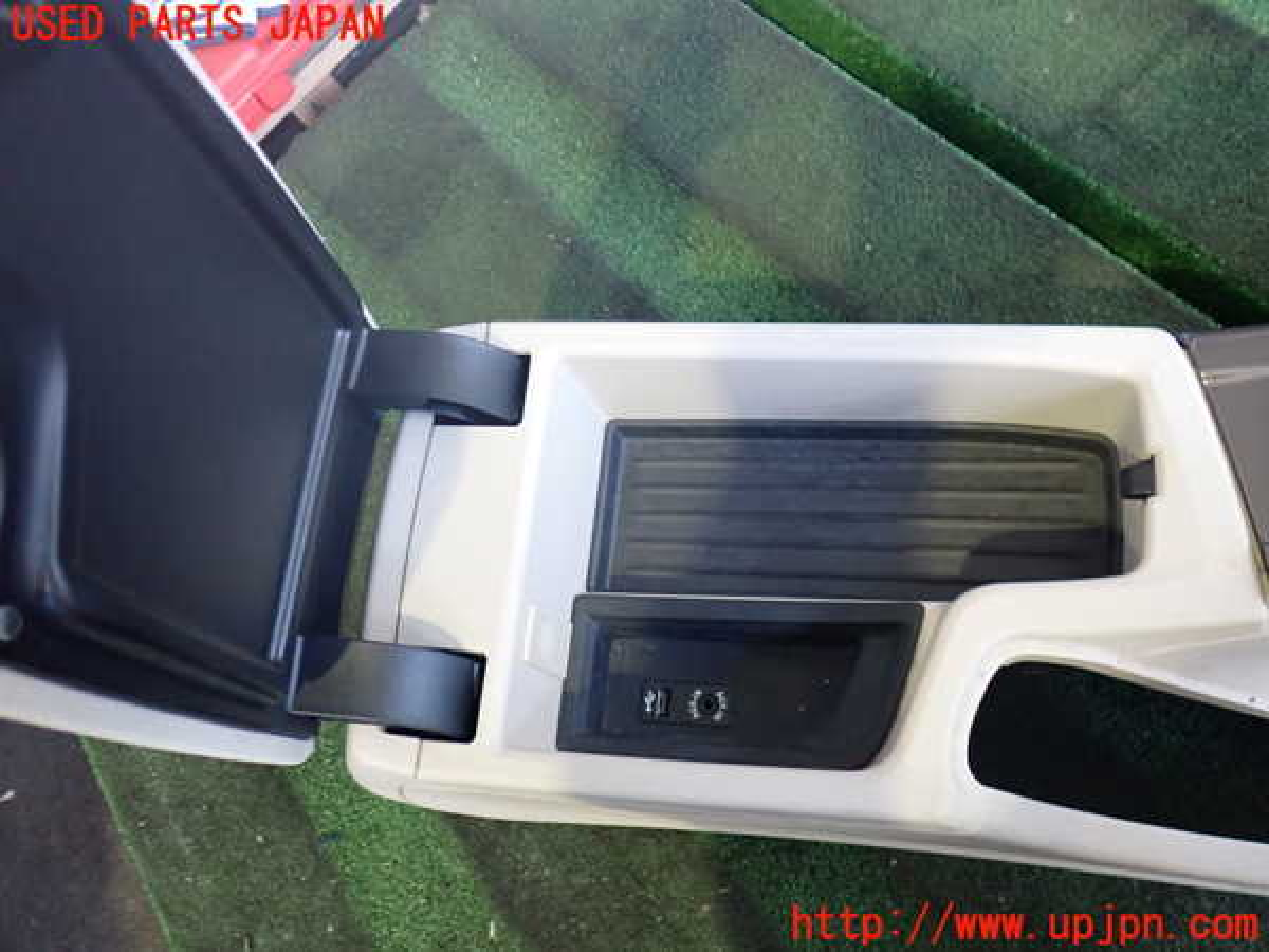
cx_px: 634
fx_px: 1100
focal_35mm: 30
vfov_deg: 46.8
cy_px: 476
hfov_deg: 60.0
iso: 800
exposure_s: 1/60
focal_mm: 5.4
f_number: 2.3
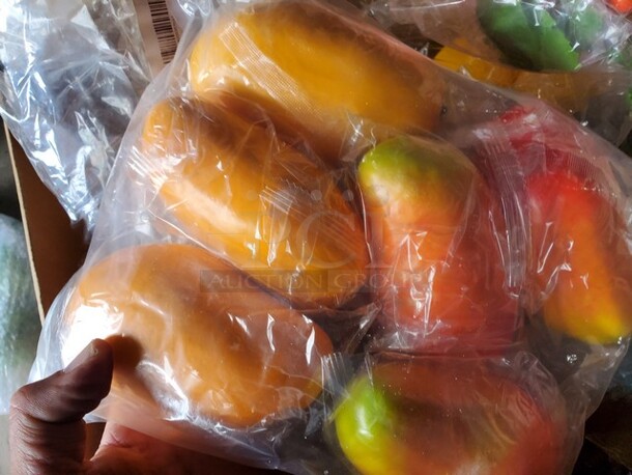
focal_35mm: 26
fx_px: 475
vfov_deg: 53.1
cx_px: 316
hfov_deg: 67.3
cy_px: 238
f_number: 2.4
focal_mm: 4.3
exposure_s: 1/120
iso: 125
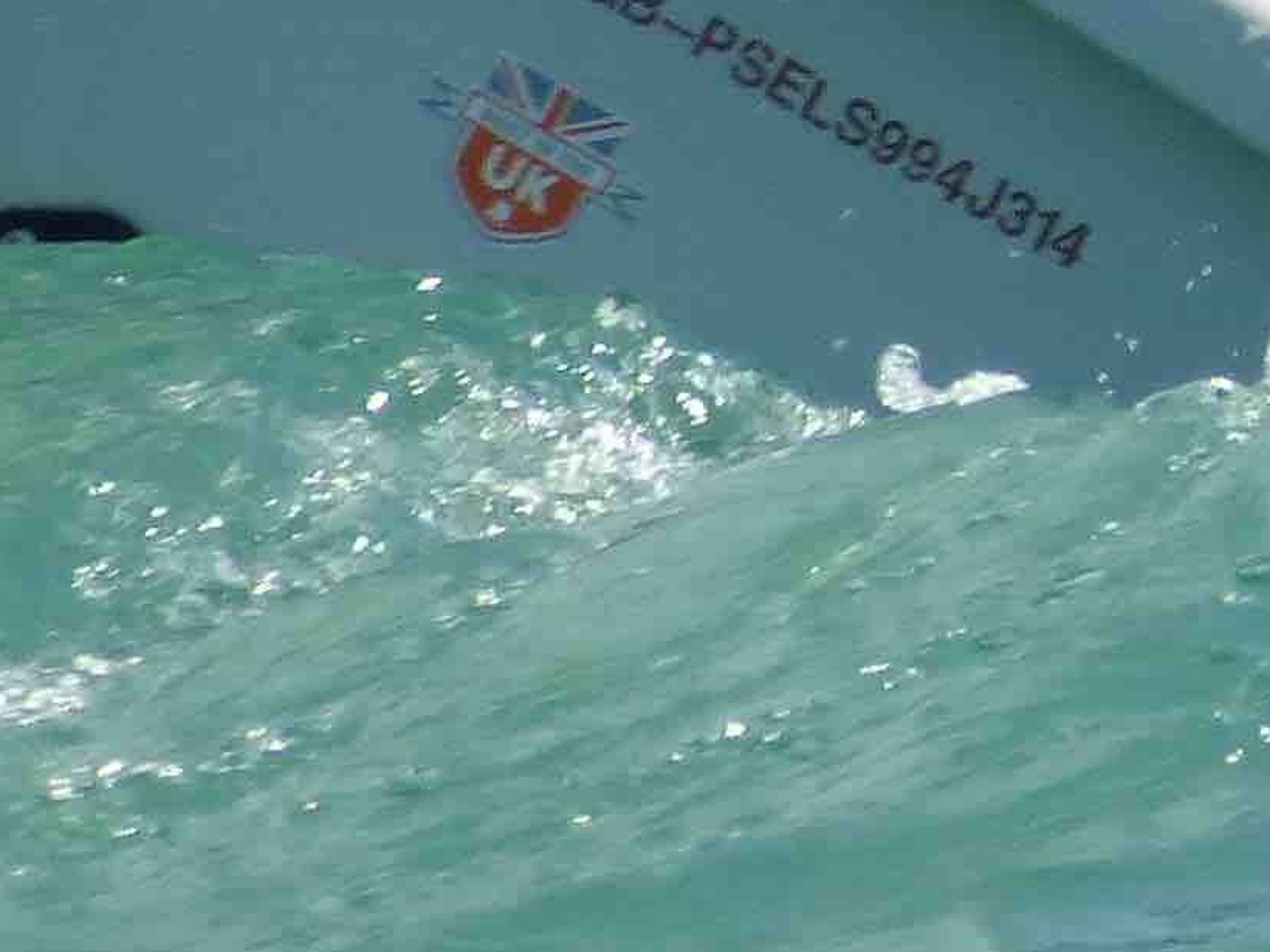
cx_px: 294
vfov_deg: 0.4
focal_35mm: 3328
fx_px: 122098
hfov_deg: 0.6
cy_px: -1663
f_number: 5.1
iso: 100
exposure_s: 1/500
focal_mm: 106.6
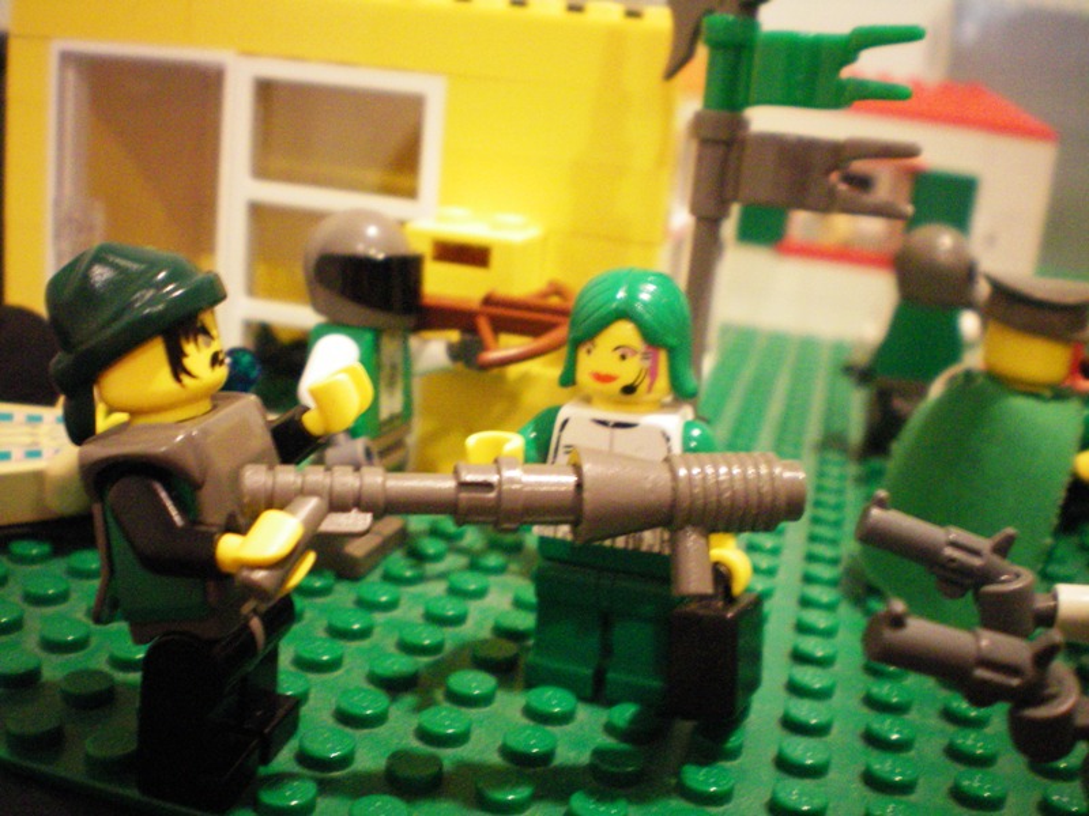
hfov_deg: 49.0
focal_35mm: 38
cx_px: 544
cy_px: 408
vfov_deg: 37.7
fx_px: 1195
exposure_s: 1/10
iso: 400
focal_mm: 6.3
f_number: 3.1
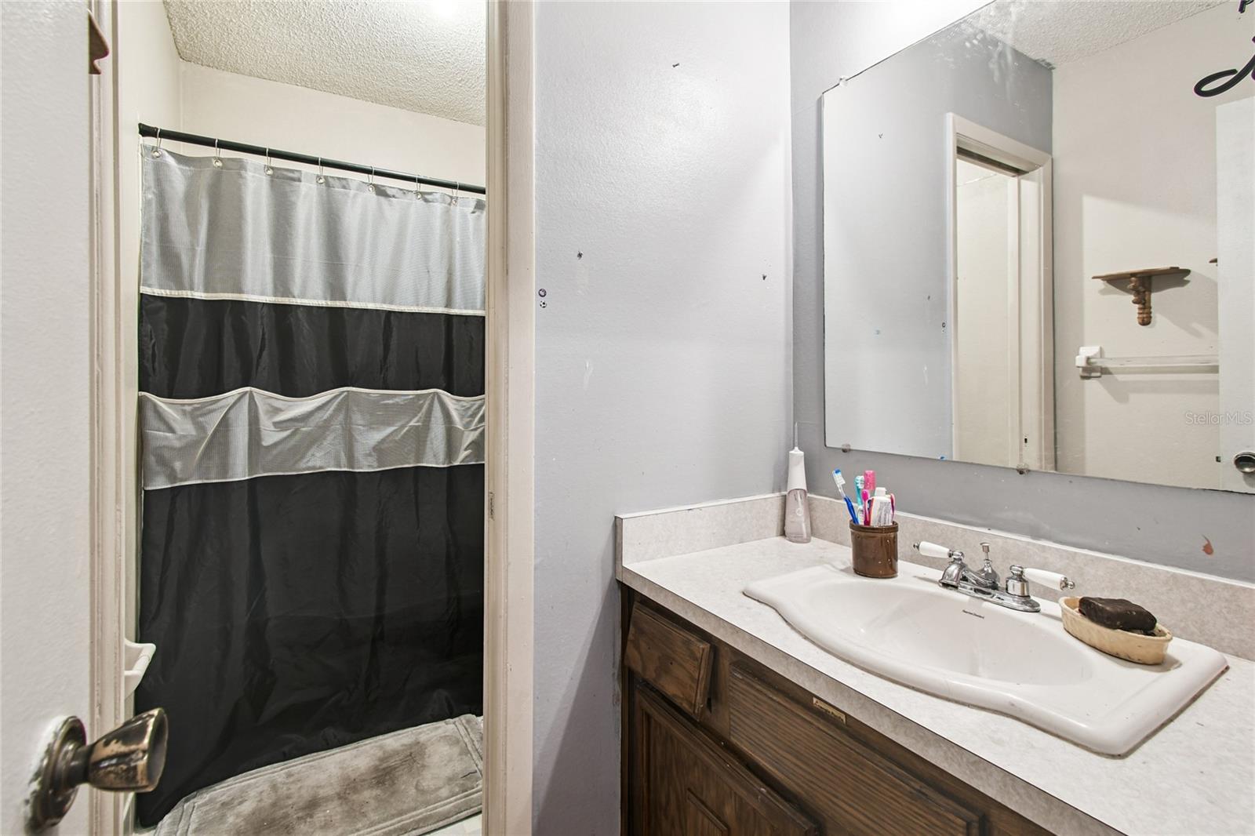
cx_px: 628
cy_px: 418
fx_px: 523
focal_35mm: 15
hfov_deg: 100.4
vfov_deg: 77.3
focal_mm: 10
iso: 100
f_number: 7.1
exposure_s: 1.3
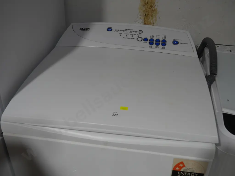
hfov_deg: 46.8
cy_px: 88
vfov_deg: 36.0
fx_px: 272
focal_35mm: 40
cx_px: 118
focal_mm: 20
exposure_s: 1/80
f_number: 4.4
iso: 200
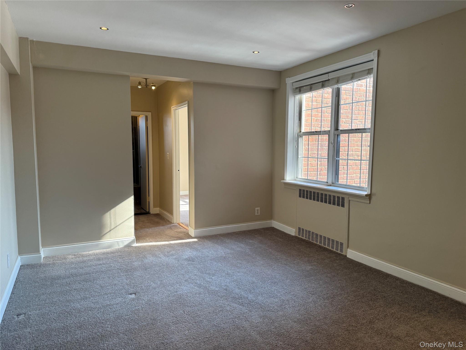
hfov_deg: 71.6
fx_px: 323
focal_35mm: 24
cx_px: 233
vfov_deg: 56.8
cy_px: 175
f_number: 1.78
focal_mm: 6.76
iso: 125
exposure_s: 1/177
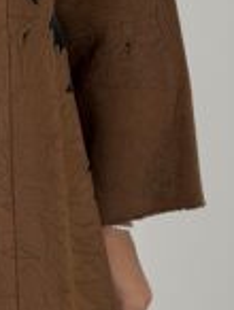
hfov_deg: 5.6
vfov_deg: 7.4
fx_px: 2364
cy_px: -81
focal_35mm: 263
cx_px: -155
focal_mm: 6.76
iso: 64
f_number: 1.78
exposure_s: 1/409
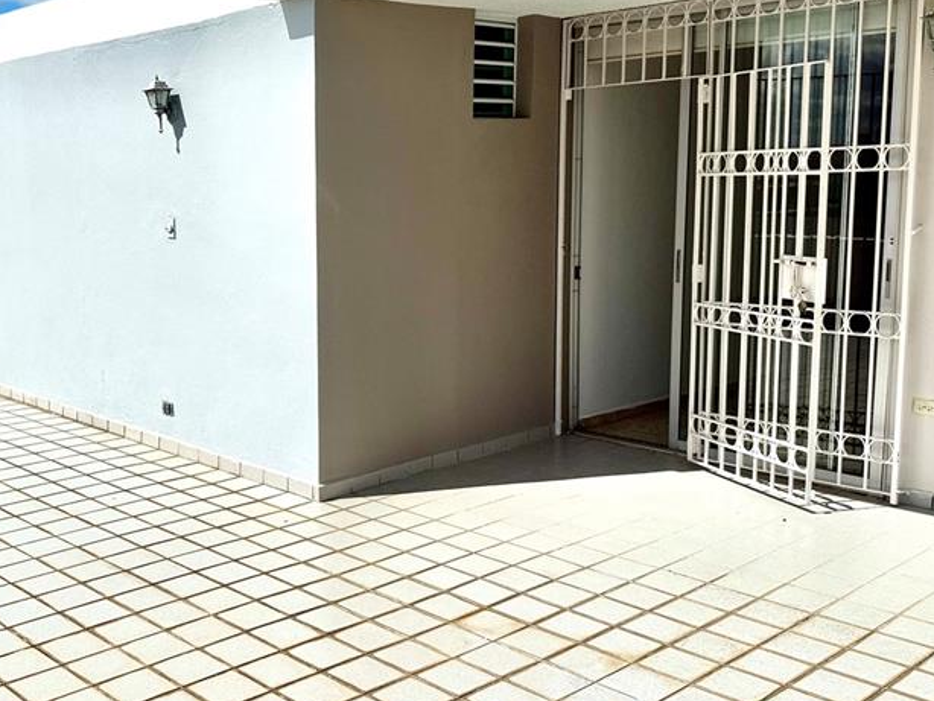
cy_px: 333
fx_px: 1080
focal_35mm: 40
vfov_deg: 36.0
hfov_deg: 45.6
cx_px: 268
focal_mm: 6.76
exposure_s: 1/14286
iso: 80
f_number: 1.78
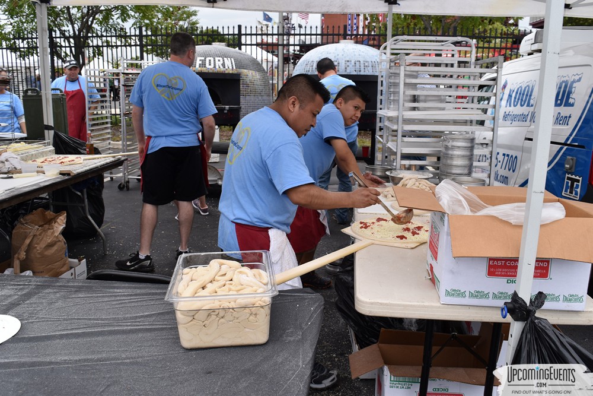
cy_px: 198
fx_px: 494
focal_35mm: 30
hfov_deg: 61.9
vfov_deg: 43.6
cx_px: 296
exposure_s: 1/250
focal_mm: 20
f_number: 8
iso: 320
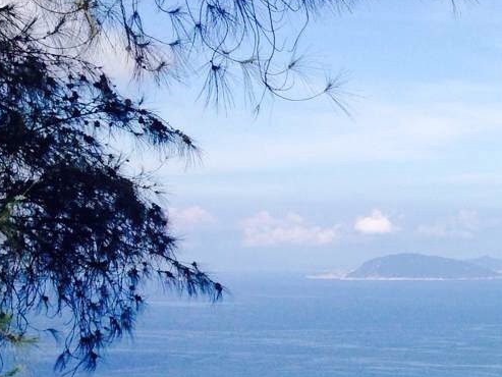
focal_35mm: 107
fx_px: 1552
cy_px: 355
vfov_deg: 13.7
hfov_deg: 16.6
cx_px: 772
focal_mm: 4.12
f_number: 2.4
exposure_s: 1/1869
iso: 50
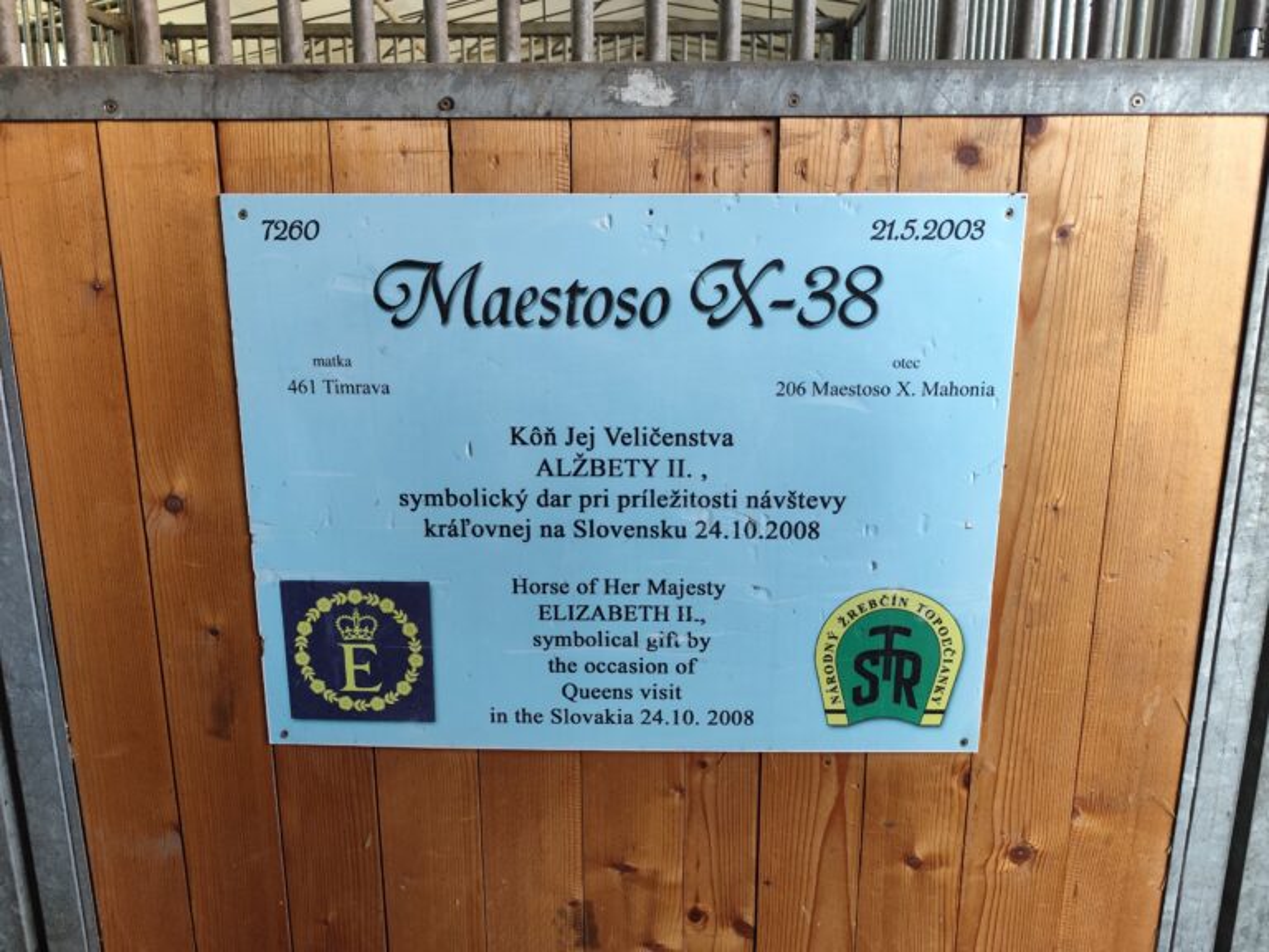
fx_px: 843
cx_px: 634
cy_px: 476
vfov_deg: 58.9
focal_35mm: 23
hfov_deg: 73.9
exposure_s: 1/100
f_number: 1.65
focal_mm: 6.19
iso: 1000
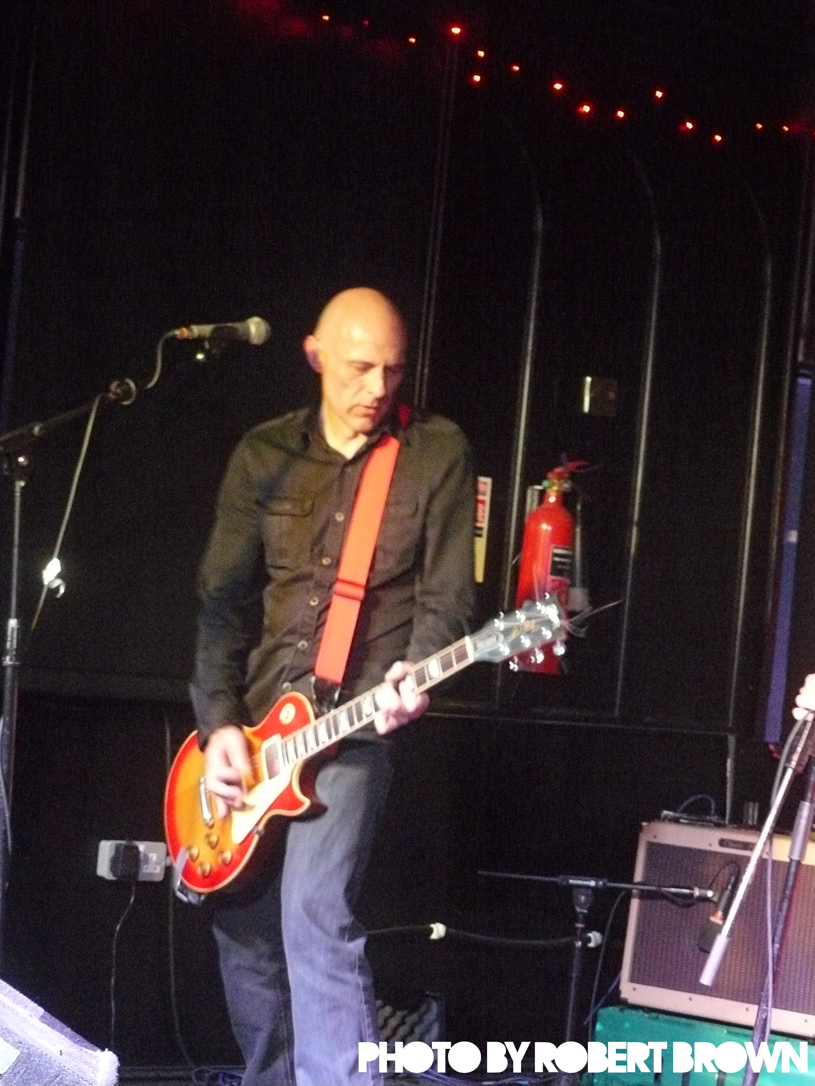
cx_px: 408
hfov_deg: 17.2
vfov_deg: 22.8
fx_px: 2700
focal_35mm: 86
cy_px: 543
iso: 800
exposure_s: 1/13
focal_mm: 14.3
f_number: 3.2
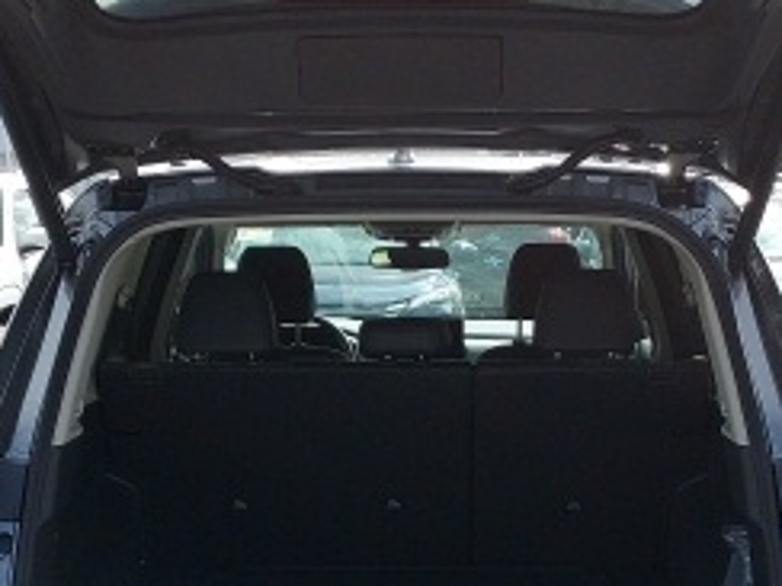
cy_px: 480
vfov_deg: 22.9
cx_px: 401
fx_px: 1423
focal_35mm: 63
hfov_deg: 30.7
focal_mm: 4.6
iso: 40
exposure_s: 1/772
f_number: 1.8
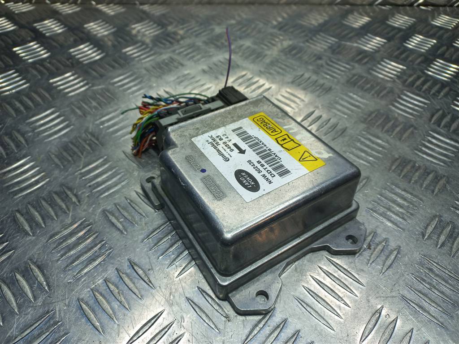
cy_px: 172
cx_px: 230
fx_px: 331
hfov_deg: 69.4
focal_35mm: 25
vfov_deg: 54.9
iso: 32
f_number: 1.8
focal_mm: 4.6
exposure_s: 1/100
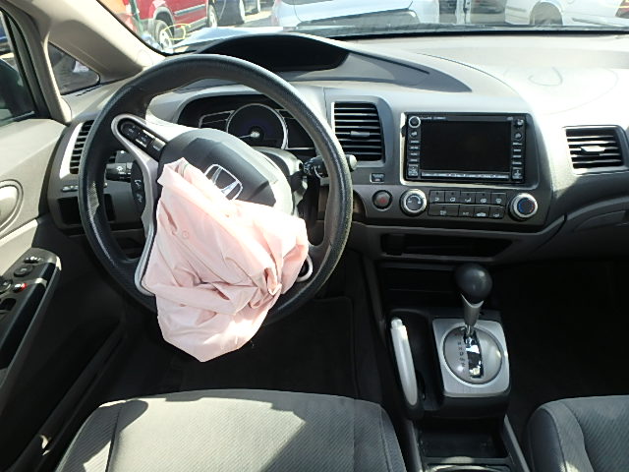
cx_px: 314
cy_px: 236
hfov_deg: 79.0
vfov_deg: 63.4
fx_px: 382
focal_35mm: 21
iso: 125
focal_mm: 3.7
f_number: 3.5
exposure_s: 1/200
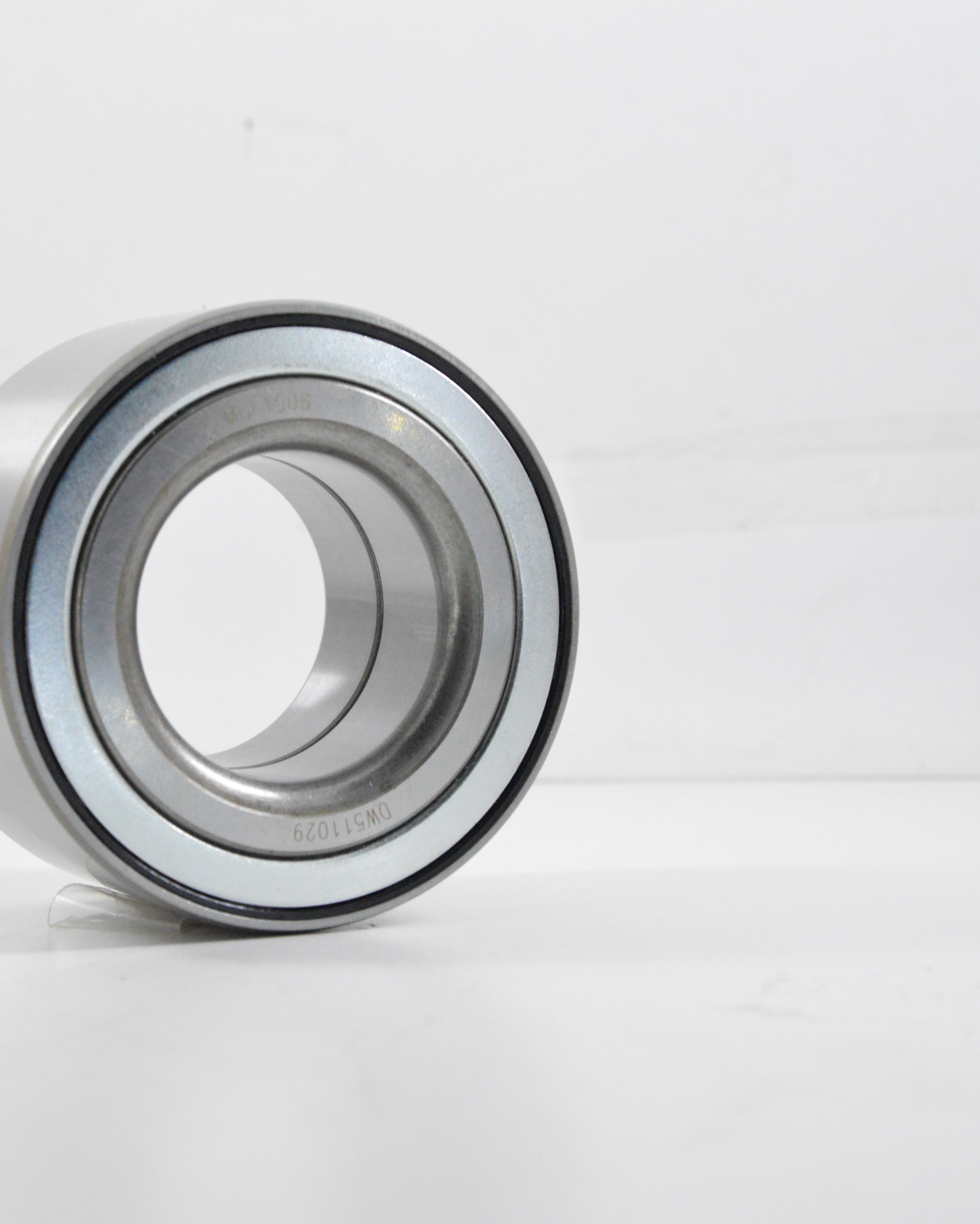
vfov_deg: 22.5
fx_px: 3081
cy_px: 614
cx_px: 262
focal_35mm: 85
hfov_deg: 18.0
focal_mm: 40
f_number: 8
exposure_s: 1/100
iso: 3200
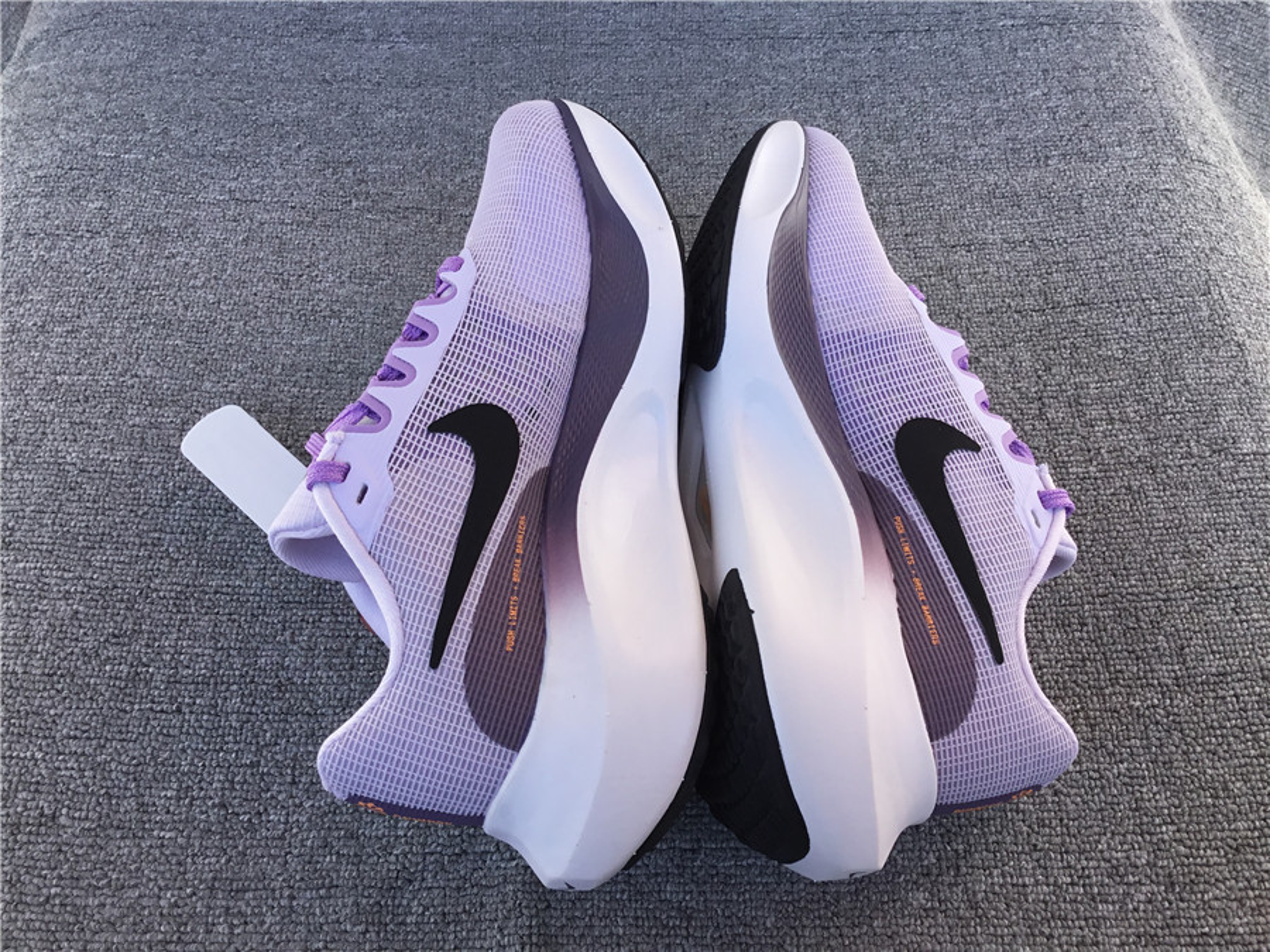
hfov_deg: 58.4
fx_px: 1137
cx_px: 635
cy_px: 476
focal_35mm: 31
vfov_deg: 45.4
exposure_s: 1/386
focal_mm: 3.3
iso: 25
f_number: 2.4
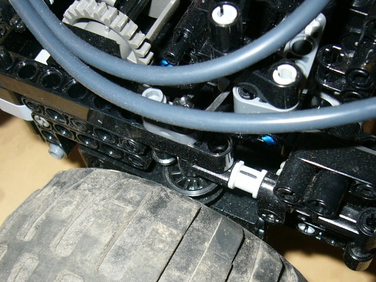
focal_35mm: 51
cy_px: 200
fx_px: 554
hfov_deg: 37.5
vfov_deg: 28.3
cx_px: 193
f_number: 2.8
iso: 100
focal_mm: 5.8
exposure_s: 1/60
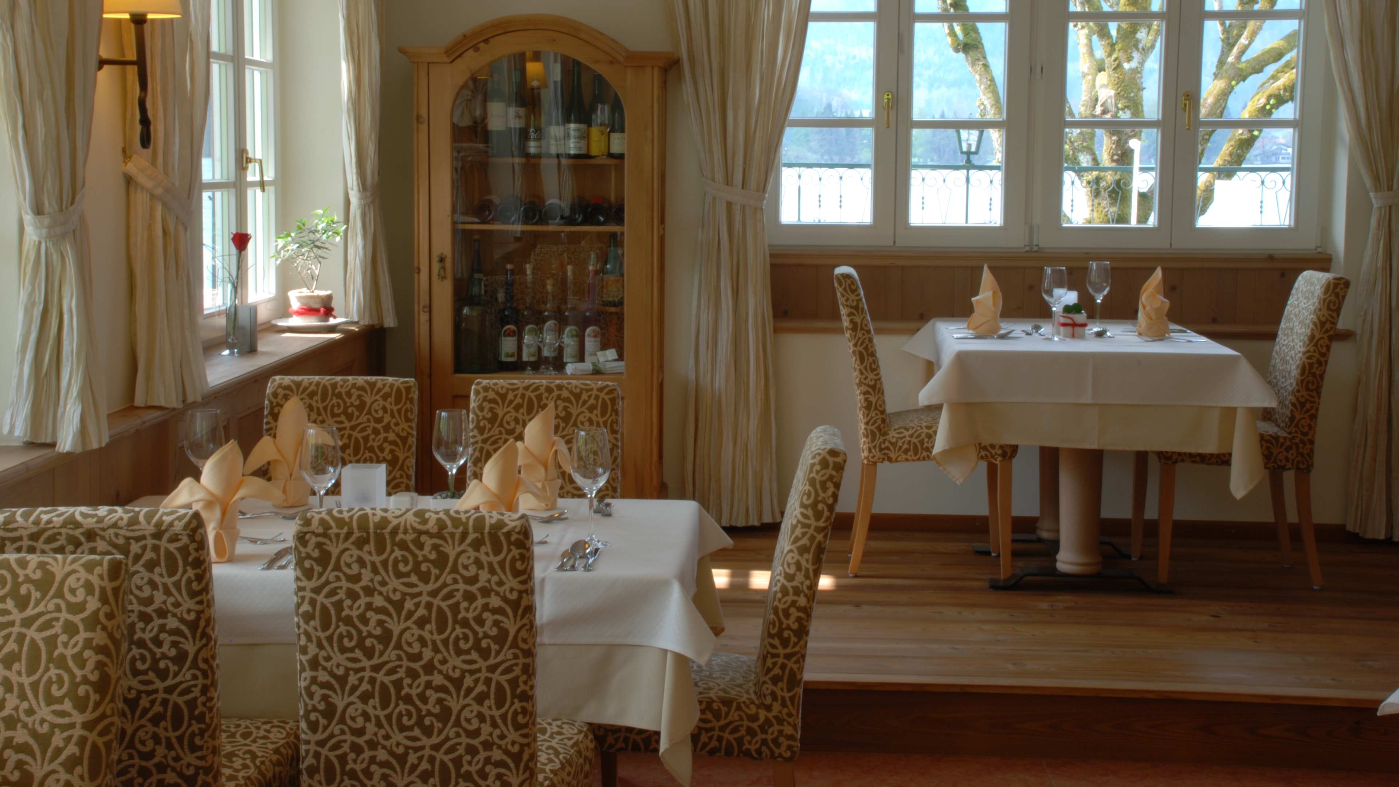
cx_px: 697
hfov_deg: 37.5
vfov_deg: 21.6
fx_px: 2060
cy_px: 315
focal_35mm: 56
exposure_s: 1/1.3
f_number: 27
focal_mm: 35
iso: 100
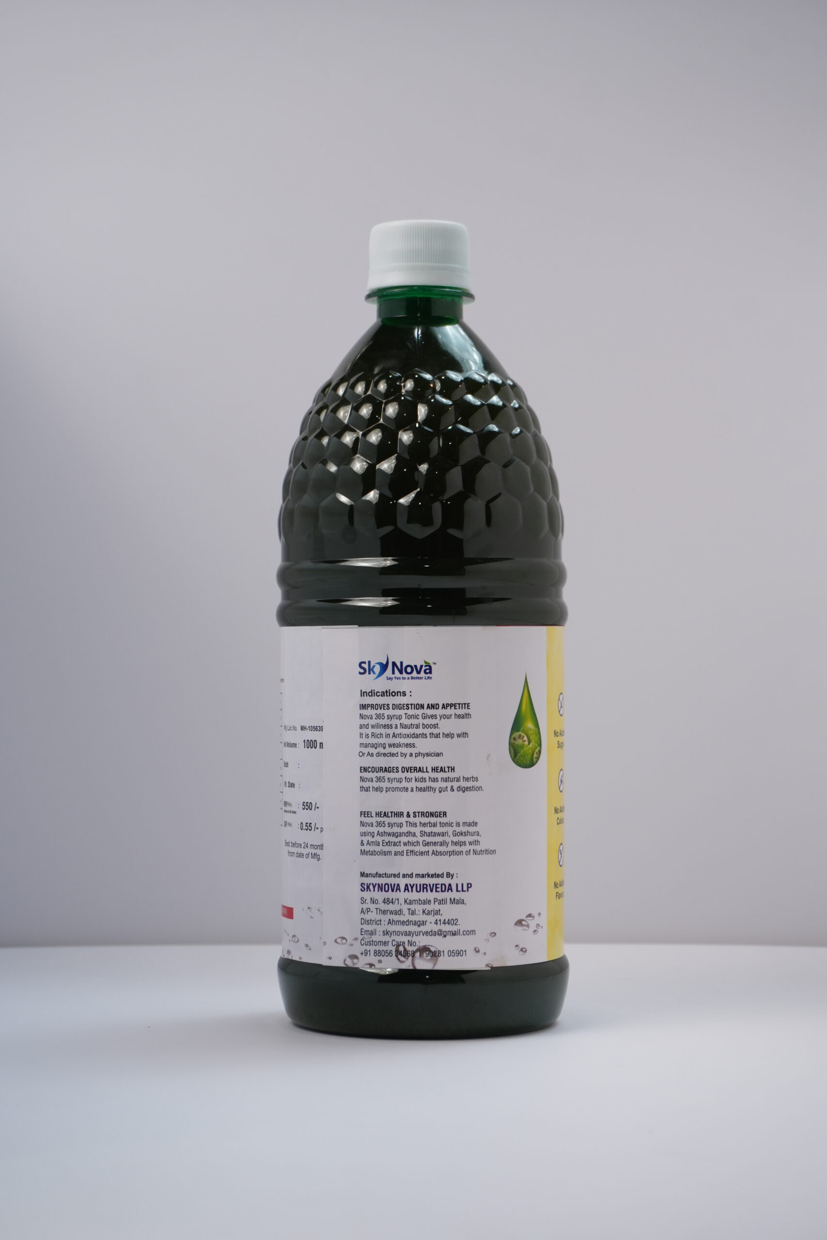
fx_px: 2584
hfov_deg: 18.2
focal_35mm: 75
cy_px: 620
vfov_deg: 27.0
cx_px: 414
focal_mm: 50
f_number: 6.7
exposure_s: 1/125
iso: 250
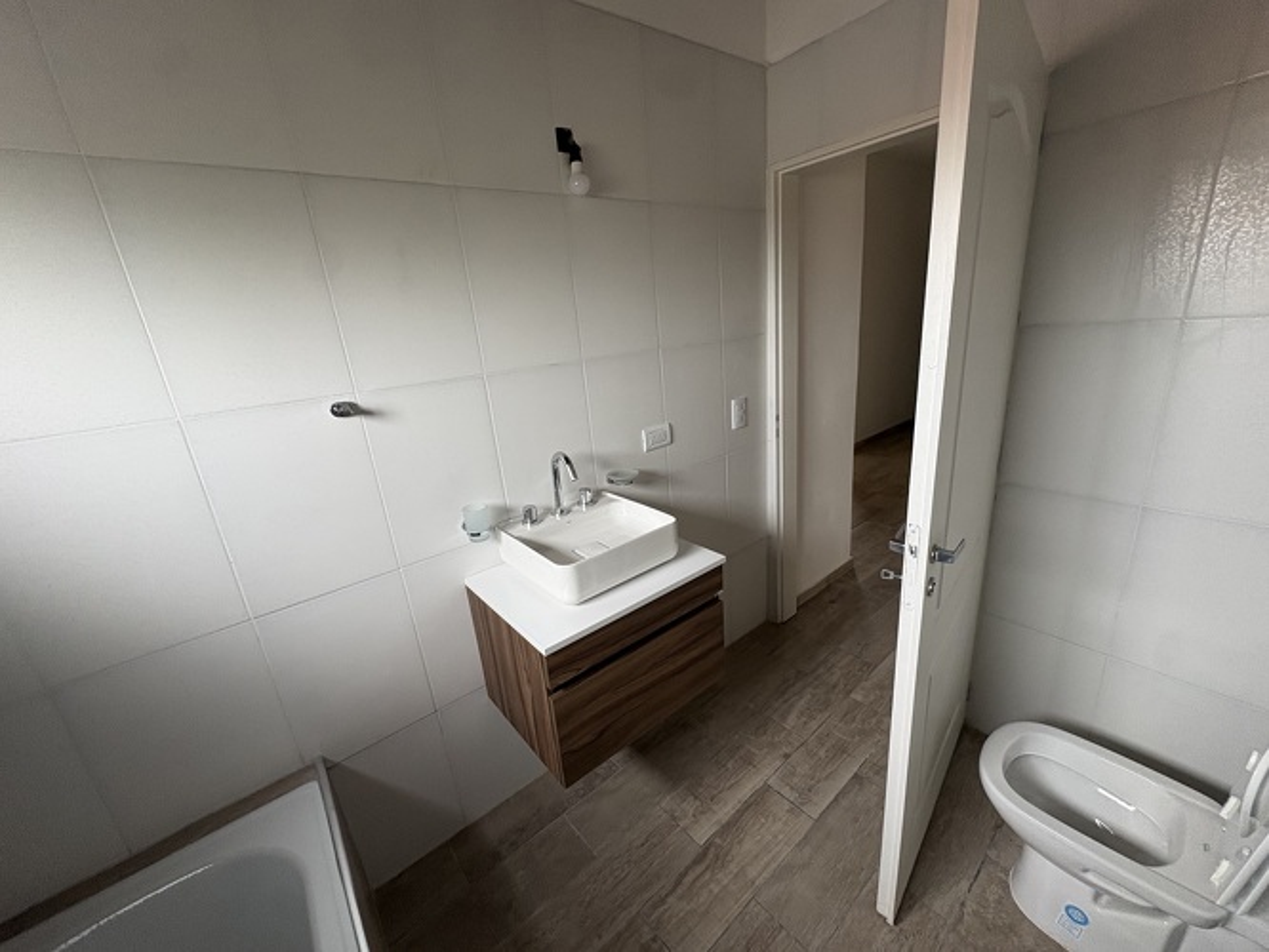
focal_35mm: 14
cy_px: 476
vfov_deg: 85.7
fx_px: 513
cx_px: 634
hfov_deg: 102.0
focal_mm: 2.22
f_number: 2.2
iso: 250
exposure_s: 1/80
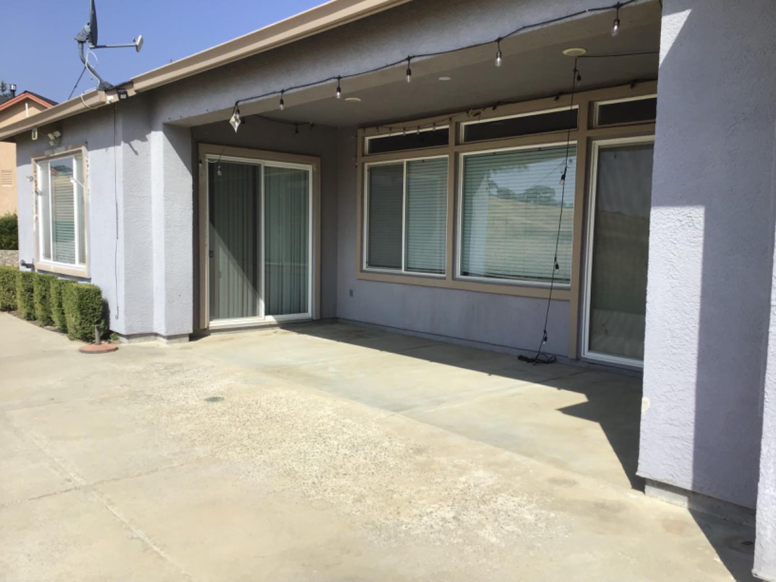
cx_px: 388
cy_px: 291
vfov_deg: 45.4
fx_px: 695
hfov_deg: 58.4
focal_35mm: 31
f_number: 2.4
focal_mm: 3.3
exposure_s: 1/1567
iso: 25
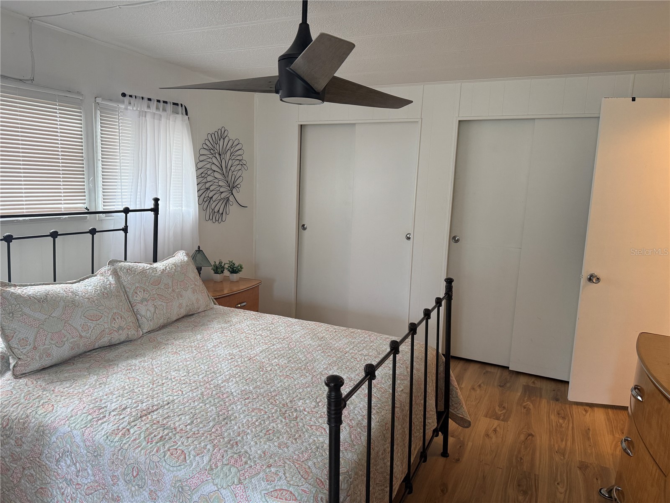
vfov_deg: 56.8
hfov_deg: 71.6
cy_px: 252
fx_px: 465
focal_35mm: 24
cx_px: 335
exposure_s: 1/60
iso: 200
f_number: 1.78
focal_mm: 6.76
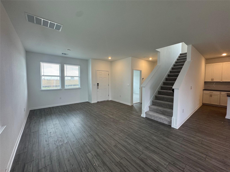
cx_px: 115
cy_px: 86
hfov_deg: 102.1
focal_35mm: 14
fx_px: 93
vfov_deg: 85.7
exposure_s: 1/120
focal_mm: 2.22
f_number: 2.2
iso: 125
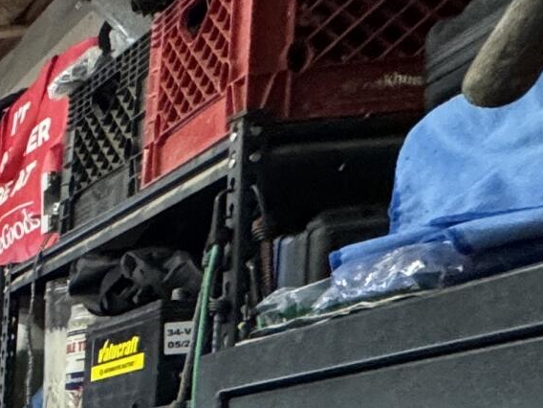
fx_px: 1161
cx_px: -779
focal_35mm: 74
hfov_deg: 14.8
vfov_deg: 17.7
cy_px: 628
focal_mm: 2.22
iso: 320
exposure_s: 1/120
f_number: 2.2
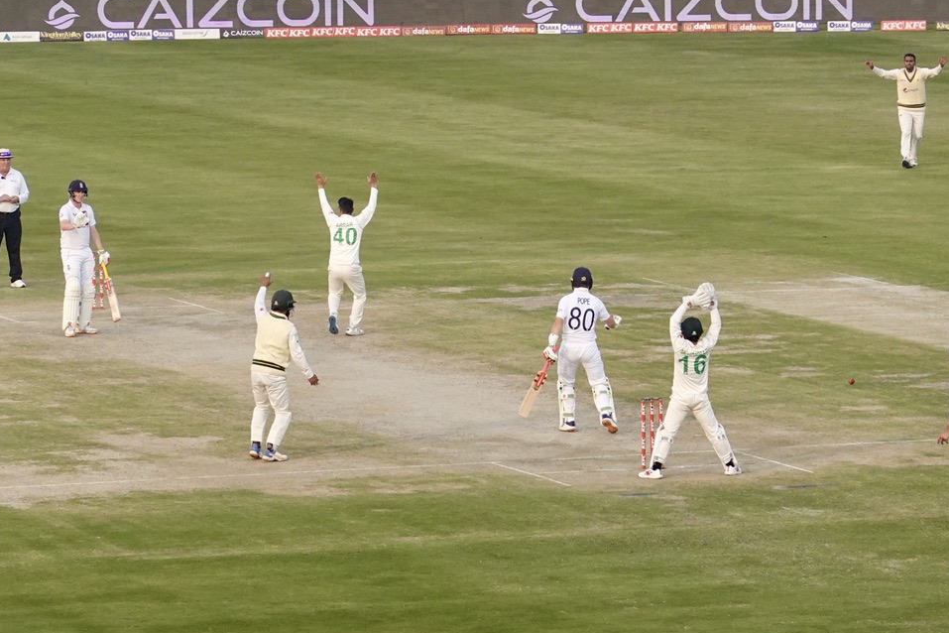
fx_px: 5984
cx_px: 491
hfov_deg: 9.1
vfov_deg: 6.1
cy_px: 316
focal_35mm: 227
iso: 800
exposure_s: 1/1600
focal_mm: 72
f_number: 4.5
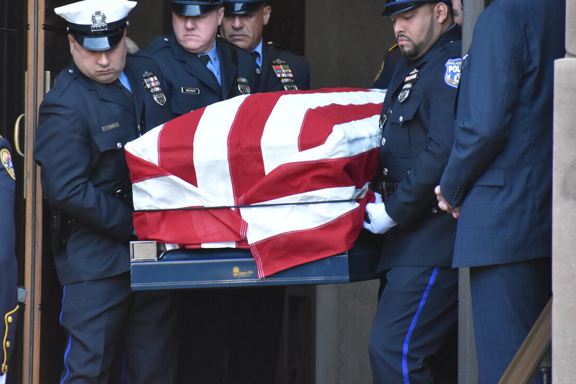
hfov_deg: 4.8
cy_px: 135
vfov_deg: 3.2
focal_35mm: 430
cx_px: 215
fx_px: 6880
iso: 2800
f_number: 5.6
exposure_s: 1/500
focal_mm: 210
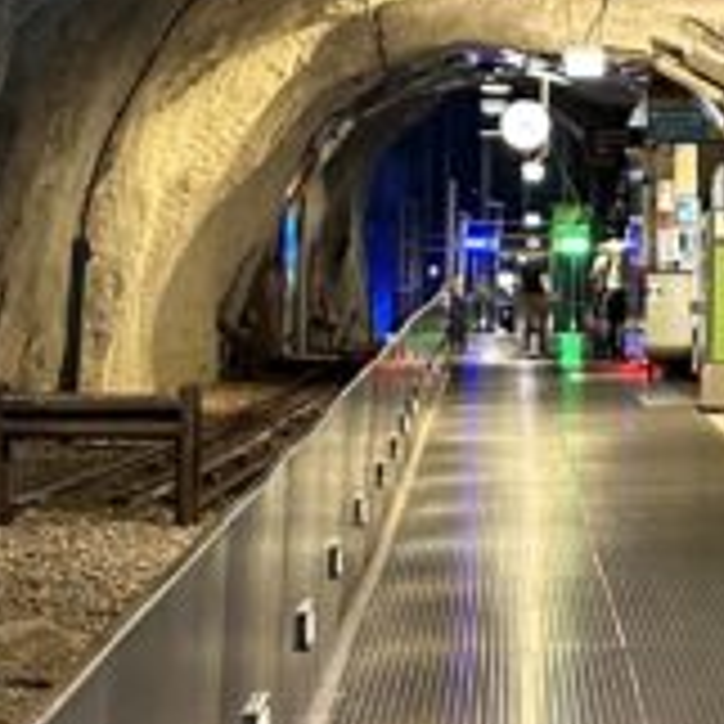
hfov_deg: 12.4
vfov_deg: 12.8
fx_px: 3194
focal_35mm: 135
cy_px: 76
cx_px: 1052
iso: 640
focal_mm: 6.86
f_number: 1.78
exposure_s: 1/33
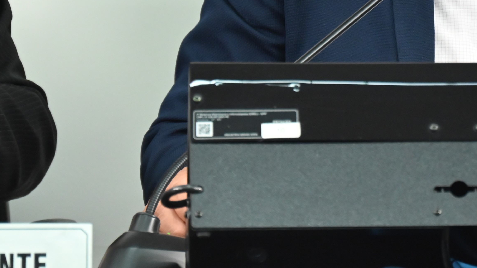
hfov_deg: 6.3
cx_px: 532
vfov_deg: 3.5
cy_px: -73
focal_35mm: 342
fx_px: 4326
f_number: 6.3
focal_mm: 125
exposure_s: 1/125
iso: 3200
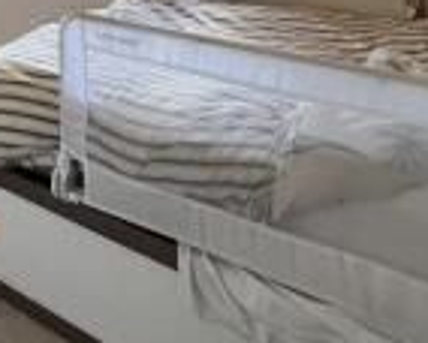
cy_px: -179
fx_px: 660
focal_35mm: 52
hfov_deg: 34.4
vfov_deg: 23.2
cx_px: 65
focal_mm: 1.57
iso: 125
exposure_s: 1/100
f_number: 1.8
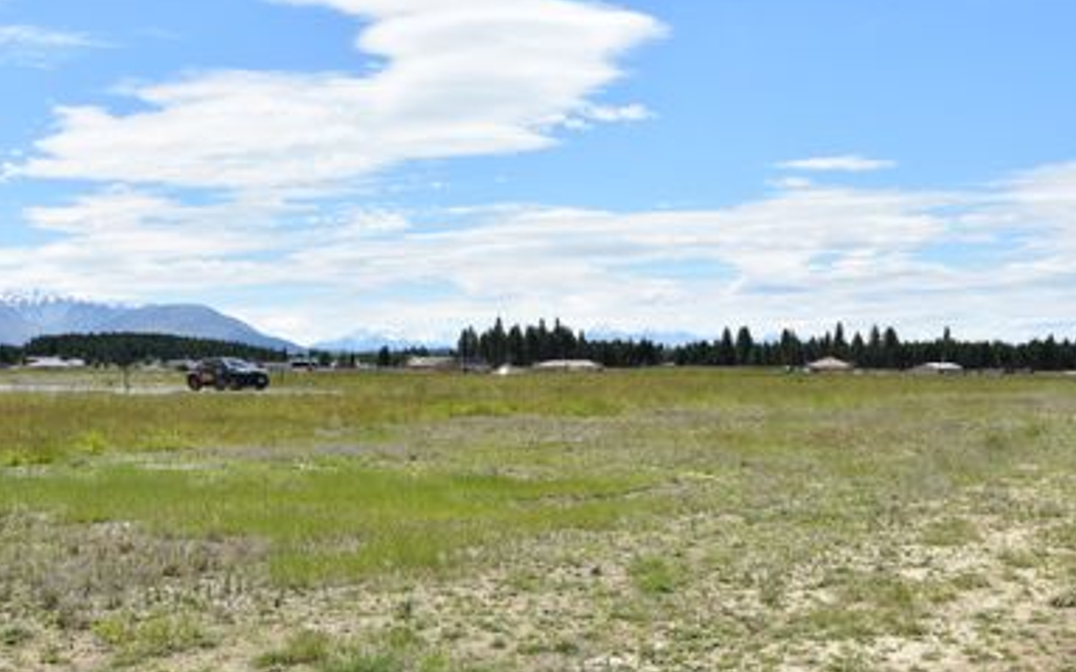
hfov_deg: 44.3
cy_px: 420
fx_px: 1319
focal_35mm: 45
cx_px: 615
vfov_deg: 28.5
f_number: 11
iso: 200
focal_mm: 24
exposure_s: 1/500
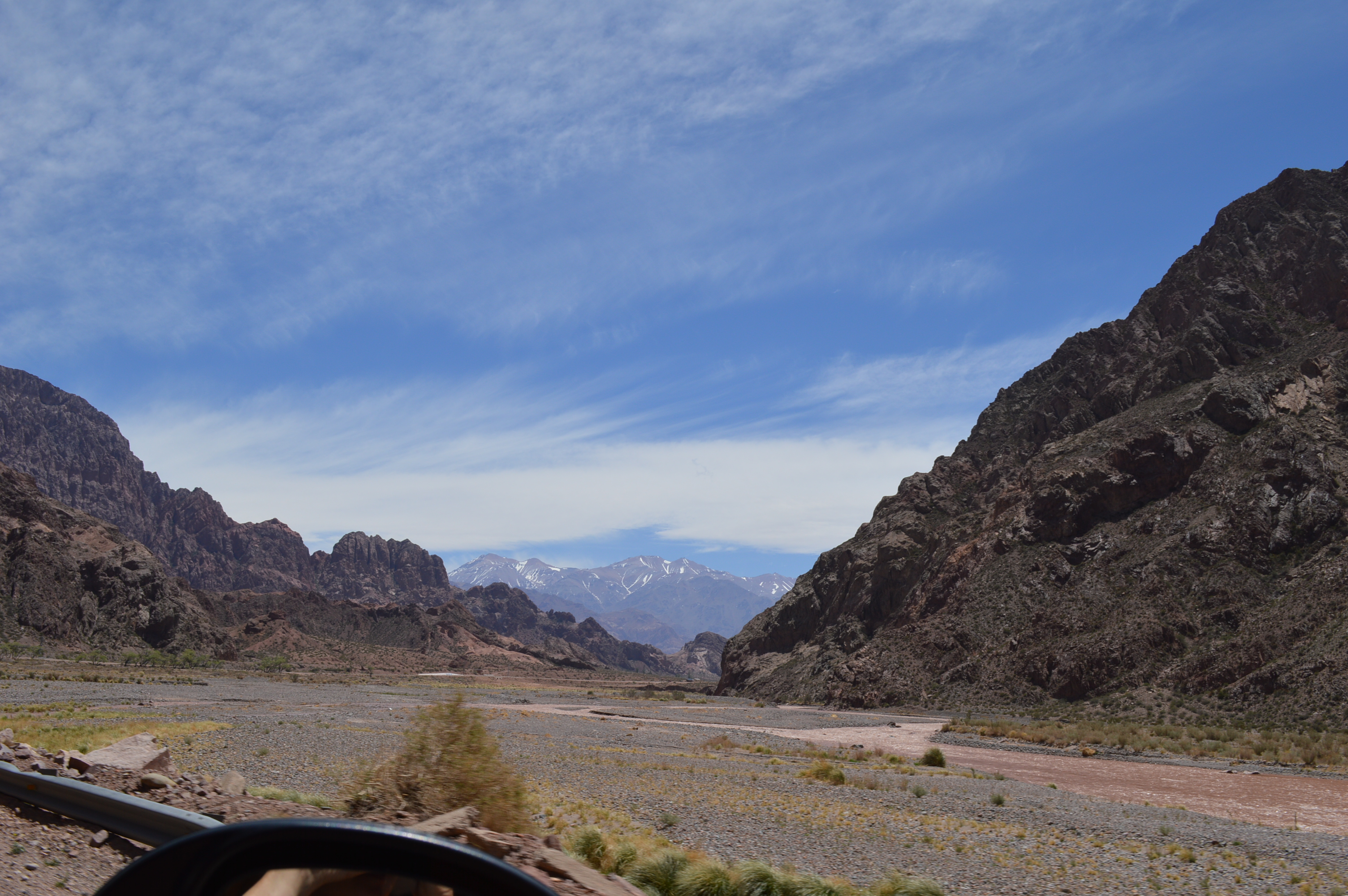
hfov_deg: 53.2
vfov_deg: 36.8
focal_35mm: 36
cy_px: 448
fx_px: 1347
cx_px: 674
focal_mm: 24
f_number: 10
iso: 100
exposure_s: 1/400
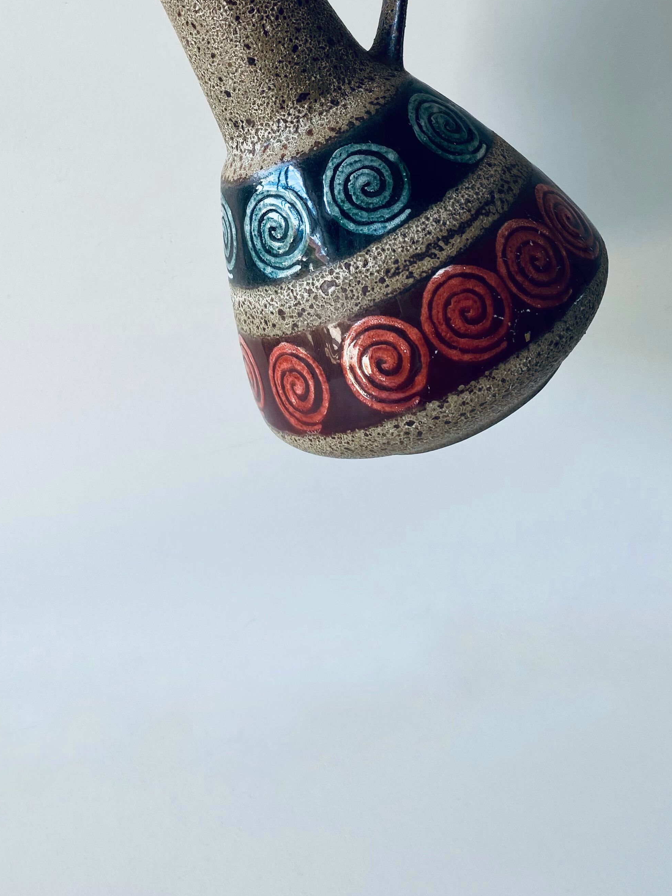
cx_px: 256
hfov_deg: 35.8
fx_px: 1035
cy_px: 225
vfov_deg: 45.2
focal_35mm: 40
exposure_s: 1/121
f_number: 1.8
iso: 50
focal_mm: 4.25
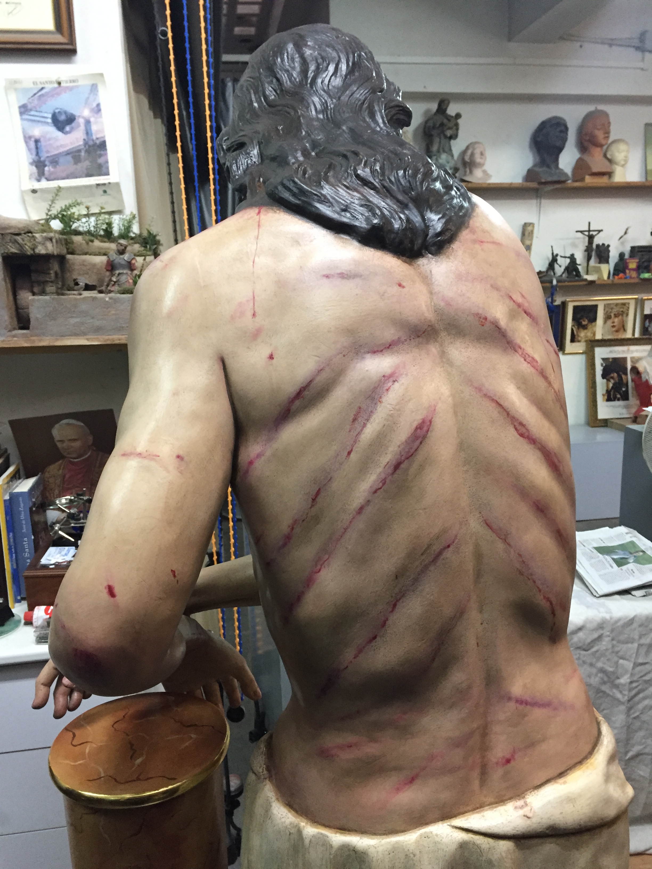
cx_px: 326
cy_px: 434
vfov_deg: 61.7
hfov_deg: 48.2
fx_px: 728
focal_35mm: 29
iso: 200
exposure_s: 1/33
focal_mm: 4.15
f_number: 2.2
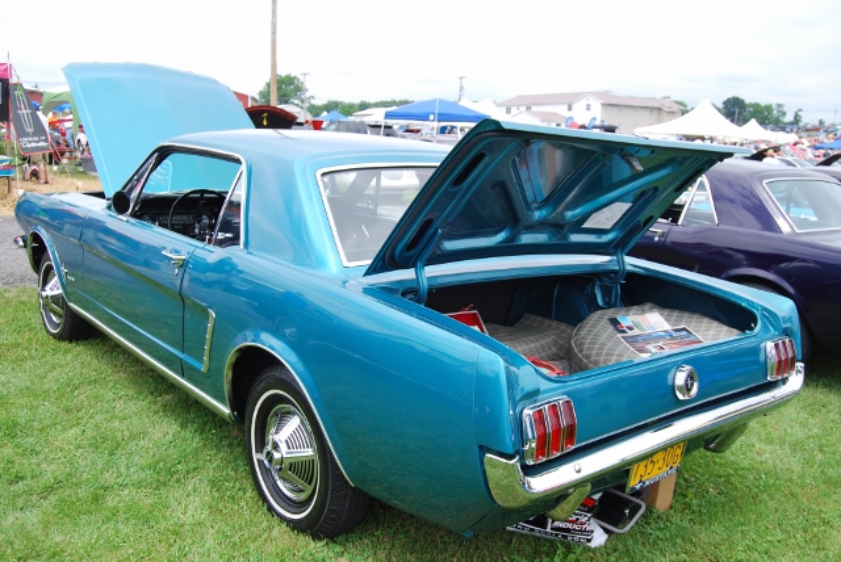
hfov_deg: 57.2
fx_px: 772
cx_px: 420
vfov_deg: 40.0
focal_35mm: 33
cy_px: 281
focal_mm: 22
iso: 100
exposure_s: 1/160
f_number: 6.3
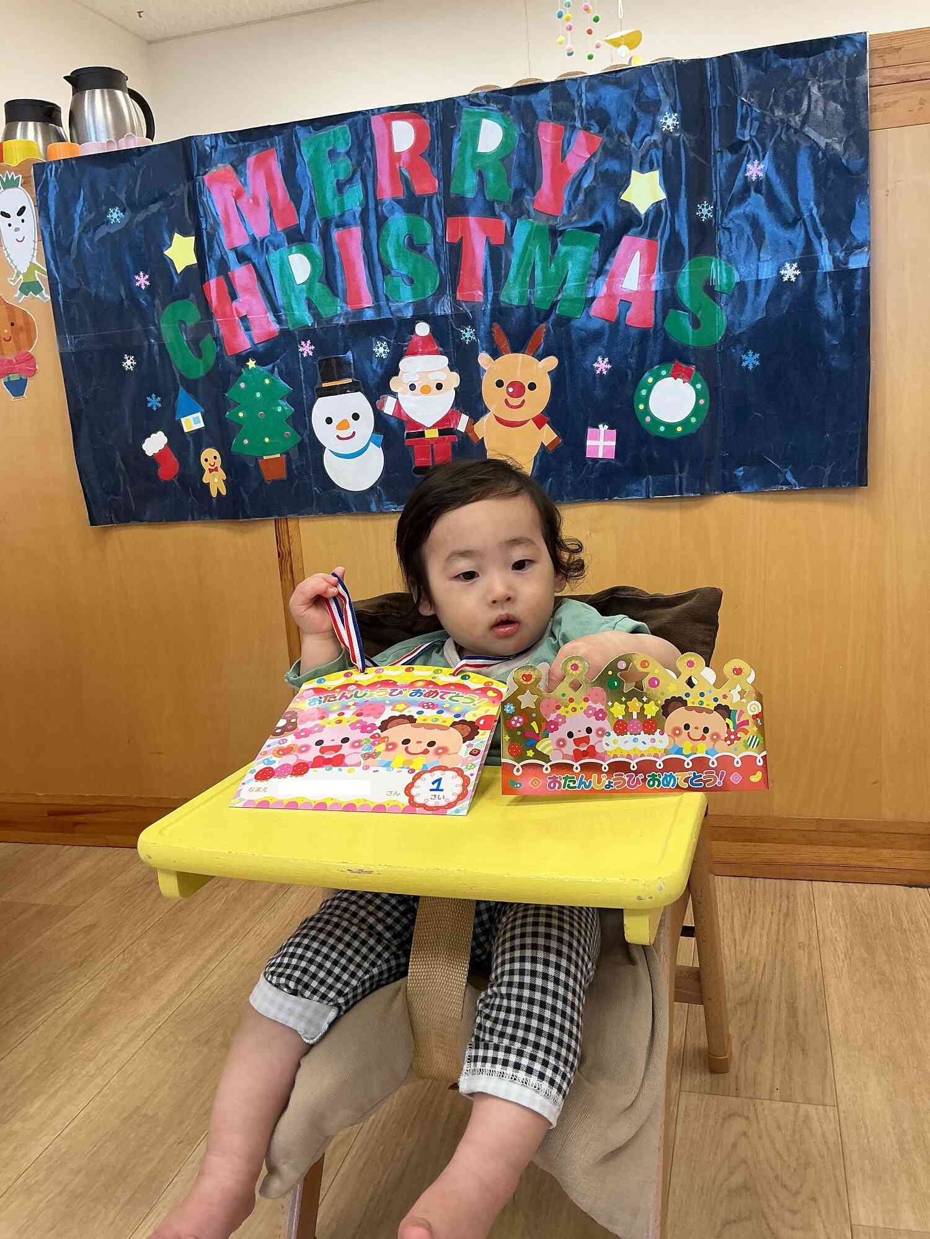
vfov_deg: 61.7
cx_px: 465
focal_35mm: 29
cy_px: 620
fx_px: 1039
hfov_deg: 48.2
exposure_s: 1/120
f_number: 1.8
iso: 40
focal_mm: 3
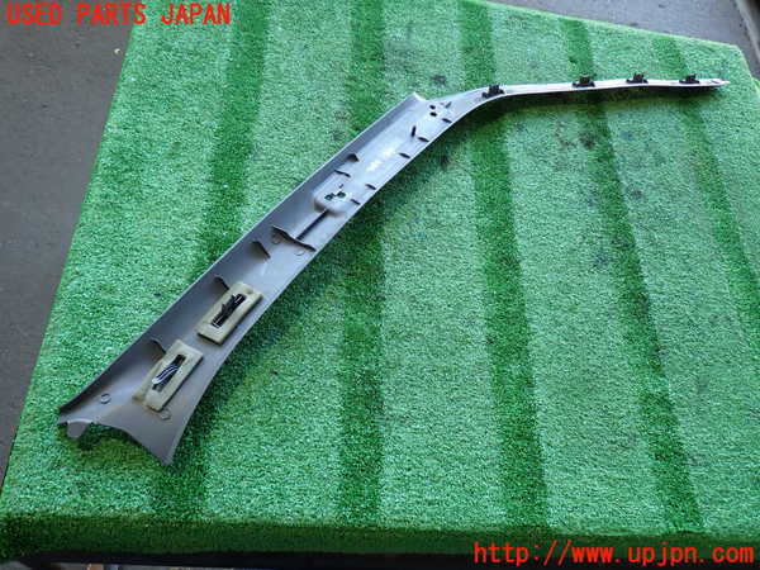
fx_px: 659
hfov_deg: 60.0
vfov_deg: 46.8
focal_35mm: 30
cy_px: 285
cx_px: 380
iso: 200
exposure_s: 1/50
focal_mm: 5.4
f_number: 2.3
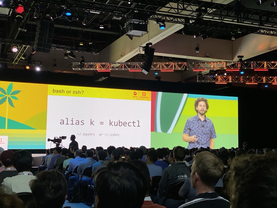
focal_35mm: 52
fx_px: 416
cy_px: 104
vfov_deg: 28.0
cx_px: 138
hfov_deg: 36.8
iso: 160
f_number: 2
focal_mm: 6
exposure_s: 1/60
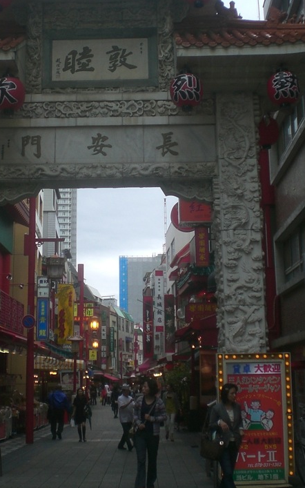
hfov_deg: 22.7
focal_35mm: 57
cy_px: 197
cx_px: 116
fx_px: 758
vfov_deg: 35.6
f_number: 3.1
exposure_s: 1/250
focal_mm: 6.3
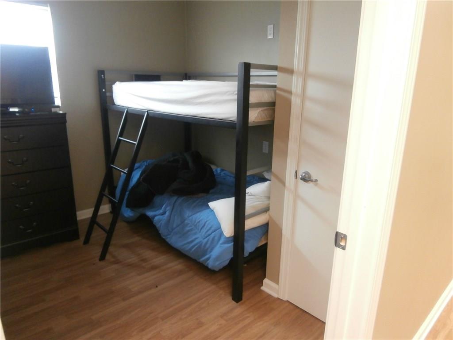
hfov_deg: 71.6
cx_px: 226
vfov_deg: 56.8
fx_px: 314
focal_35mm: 24
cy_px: 170
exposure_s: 1/15
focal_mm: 4.2
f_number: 3
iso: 400
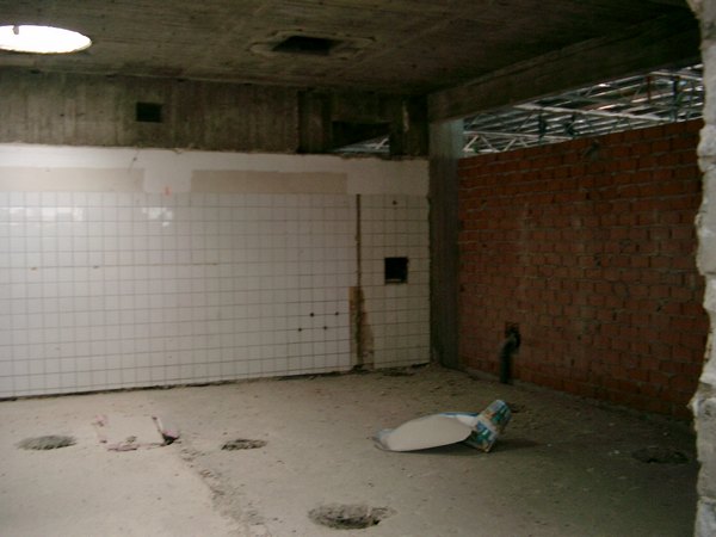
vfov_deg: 38.7
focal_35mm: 37
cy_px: 268
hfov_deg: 50.1
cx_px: 358
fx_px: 765
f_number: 2.6
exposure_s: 1/20
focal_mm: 7.6
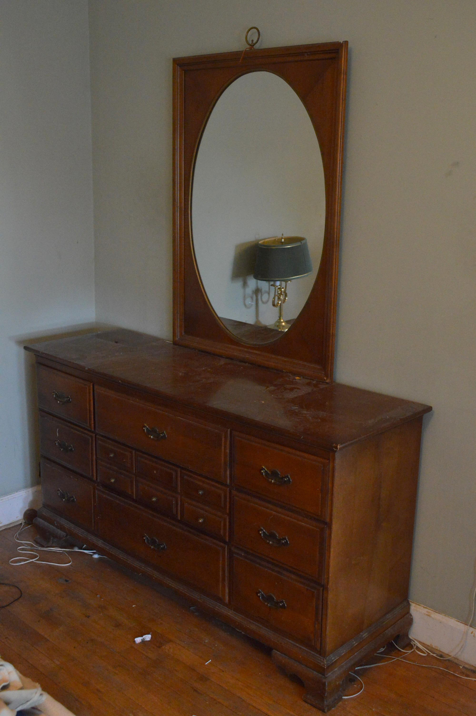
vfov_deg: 48.0
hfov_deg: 33.0
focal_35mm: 40
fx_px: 805
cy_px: 358
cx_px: 238
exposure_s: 1/25
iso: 3200
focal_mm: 27
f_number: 6.3
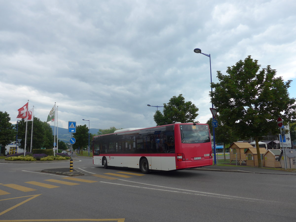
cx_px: 148
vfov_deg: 48.2
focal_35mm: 29
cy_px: 111
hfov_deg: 61.7
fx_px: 248
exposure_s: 1/800
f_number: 2.8
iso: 80
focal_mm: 6
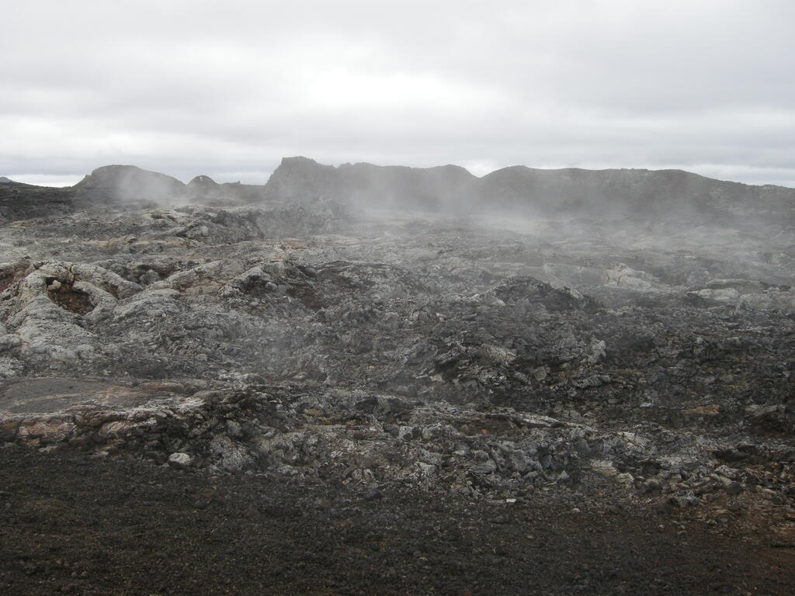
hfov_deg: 52.6
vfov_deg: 40.7
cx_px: 398
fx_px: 804
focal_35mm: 35
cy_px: 298
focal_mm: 7.5
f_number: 4.3
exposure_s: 1/170
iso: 100
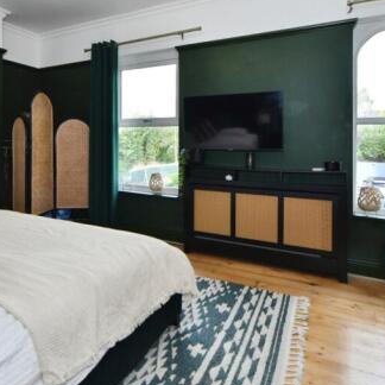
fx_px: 302
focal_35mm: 24
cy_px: 156
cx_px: 137
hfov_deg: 63.8
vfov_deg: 64.5
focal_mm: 14
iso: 500
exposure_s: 1/50
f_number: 13
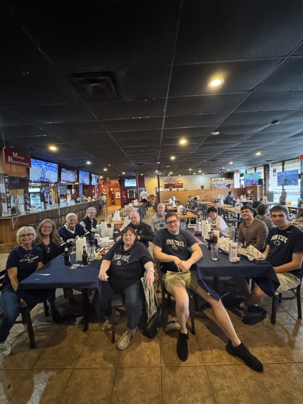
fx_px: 163
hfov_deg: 85.7
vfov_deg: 102.1
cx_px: 152
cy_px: 202
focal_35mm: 14
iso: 1000
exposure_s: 1/40
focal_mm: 2.22
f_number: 2.2
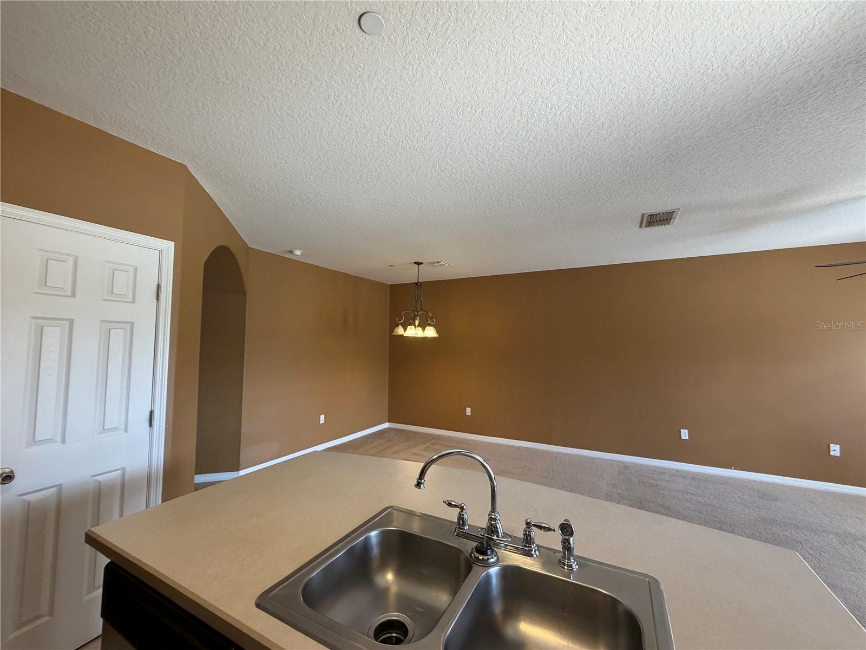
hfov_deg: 102.1
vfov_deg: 85.7
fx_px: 350
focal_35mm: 14
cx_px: 433
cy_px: 325
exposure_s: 1/120
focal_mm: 2.22
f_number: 2.2
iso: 250
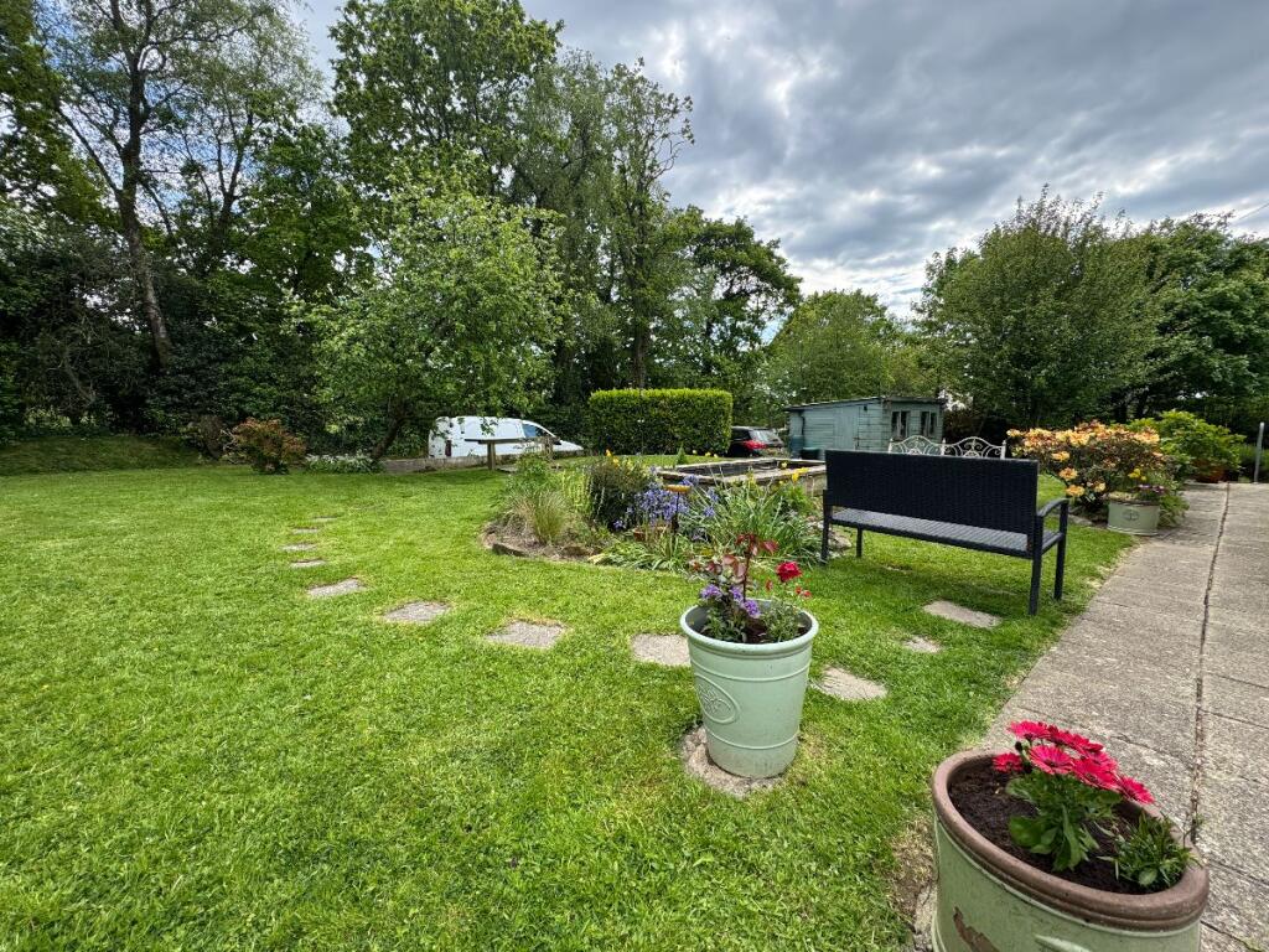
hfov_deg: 102.1
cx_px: 634
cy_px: 476
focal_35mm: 14
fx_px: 513
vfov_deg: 85.7
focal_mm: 2.22
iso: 40
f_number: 2.2
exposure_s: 1/359
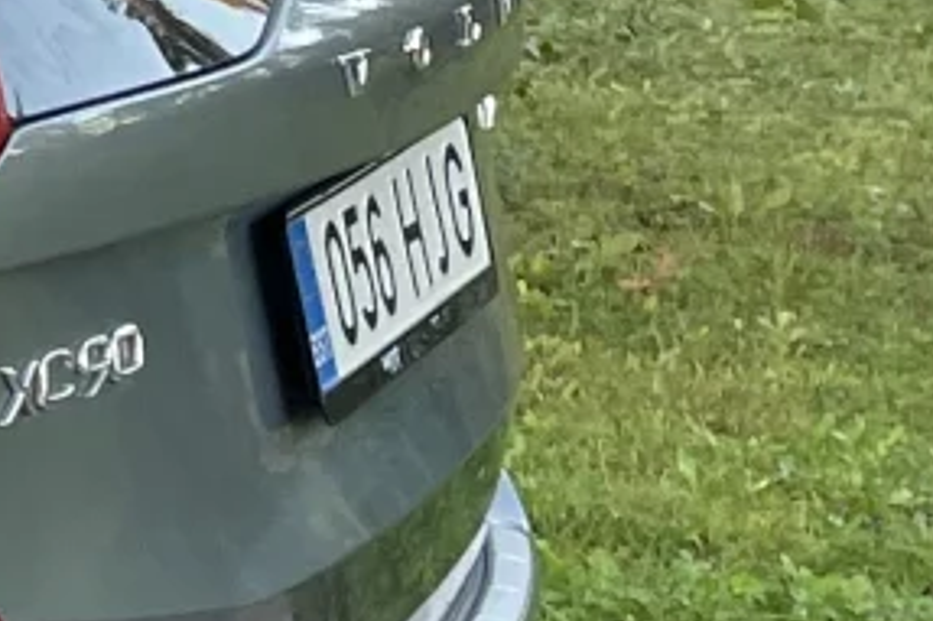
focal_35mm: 181
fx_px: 4688
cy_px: 85
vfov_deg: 7.6
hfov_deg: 9.4
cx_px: -1710
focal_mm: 4.2
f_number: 1.6
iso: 100
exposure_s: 1/121
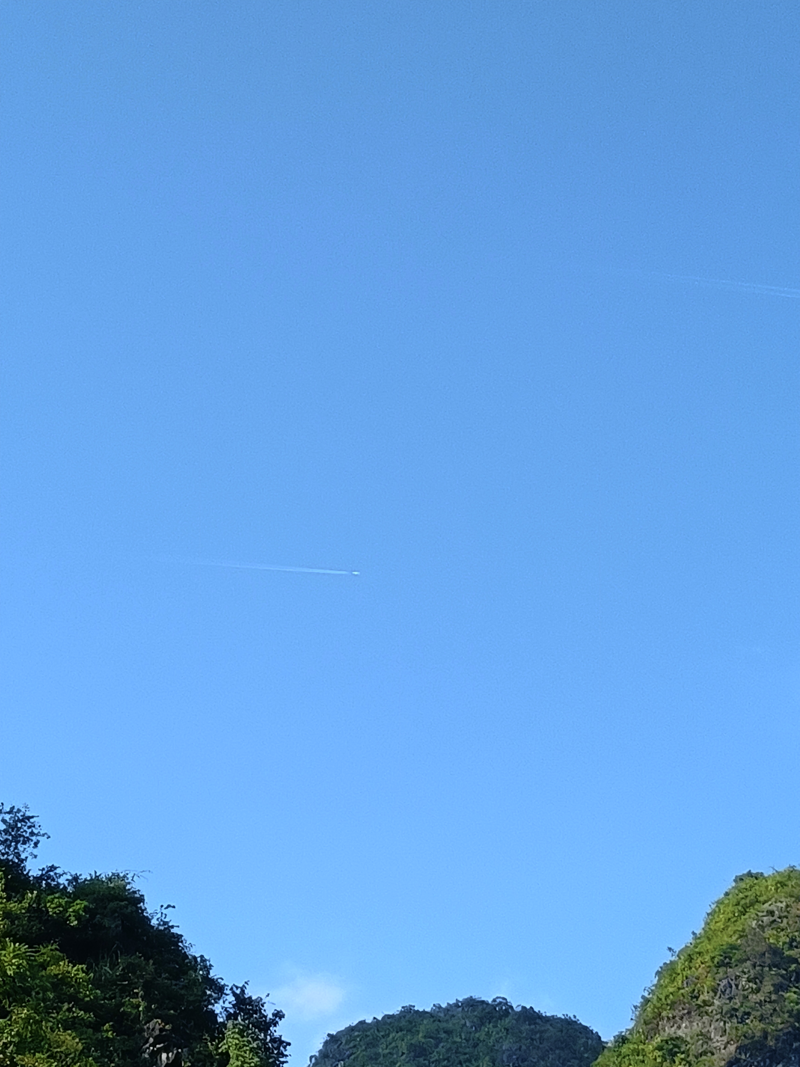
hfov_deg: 19.6
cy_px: 534
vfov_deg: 26.0
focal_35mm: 75
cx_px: 400
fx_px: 2311
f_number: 1.9
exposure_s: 1/566
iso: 100
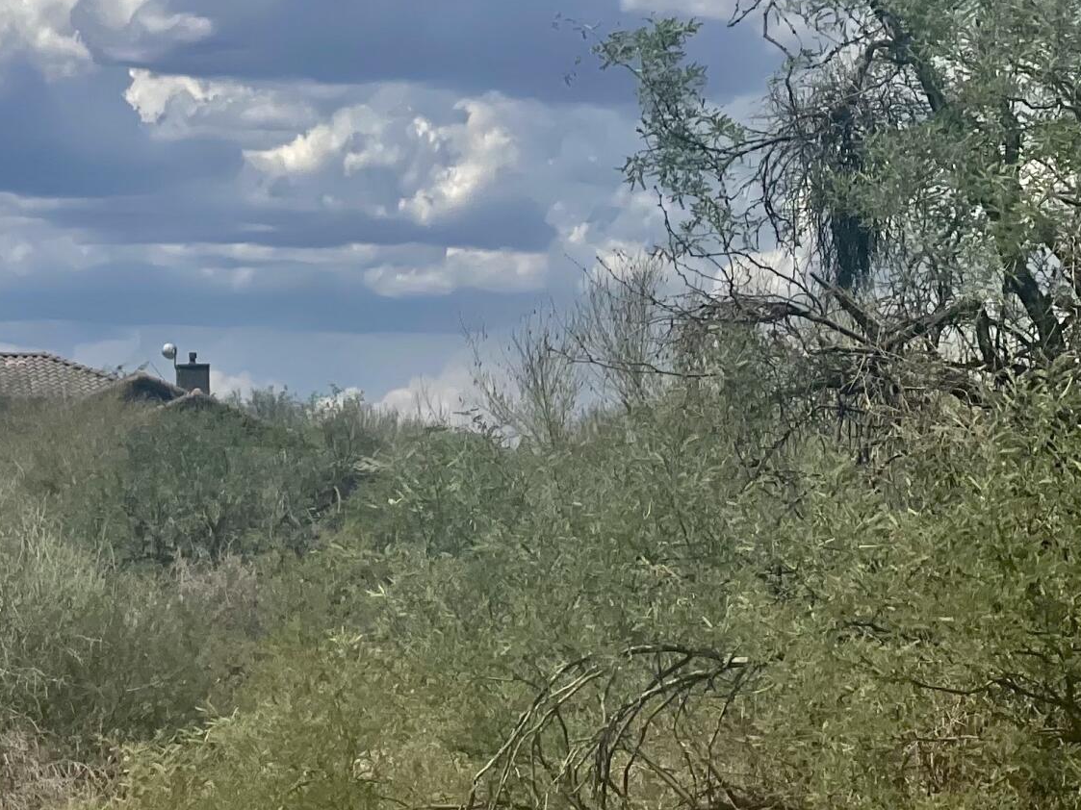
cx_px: 38
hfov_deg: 11.5
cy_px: -31
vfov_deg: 8.6
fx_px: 5339
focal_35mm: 171
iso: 20
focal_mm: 7.5
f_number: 2.2
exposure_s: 1/2370
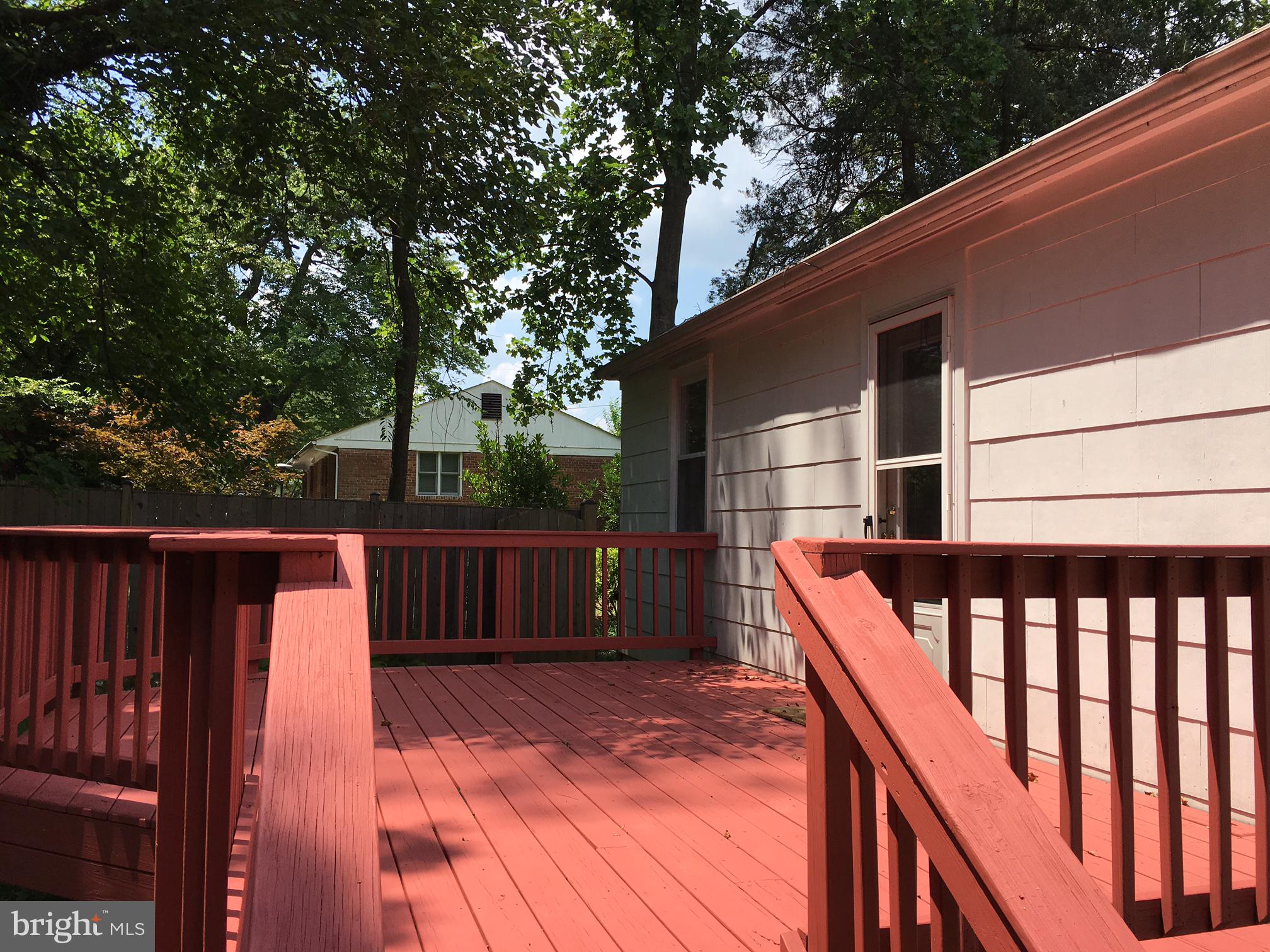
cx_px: 635
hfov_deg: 61.7
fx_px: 1064
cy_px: 476
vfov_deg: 48.2
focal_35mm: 29
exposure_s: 1/1148
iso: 25
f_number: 2.2
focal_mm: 4.15
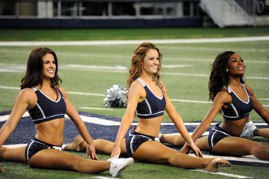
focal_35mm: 300
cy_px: 90
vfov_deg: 4.6
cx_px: 134
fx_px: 2240
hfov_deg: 6.9
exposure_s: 1/320
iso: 3200
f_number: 5.6
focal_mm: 300
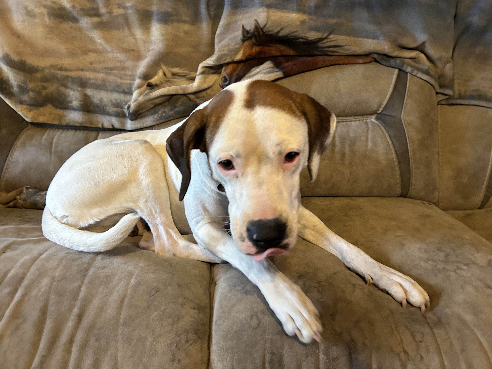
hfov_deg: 67.3
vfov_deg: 53.1
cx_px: 246
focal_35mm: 26
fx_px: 370
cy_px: 184
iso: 400
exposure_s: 1/60
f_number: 1.5
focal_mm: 5.7
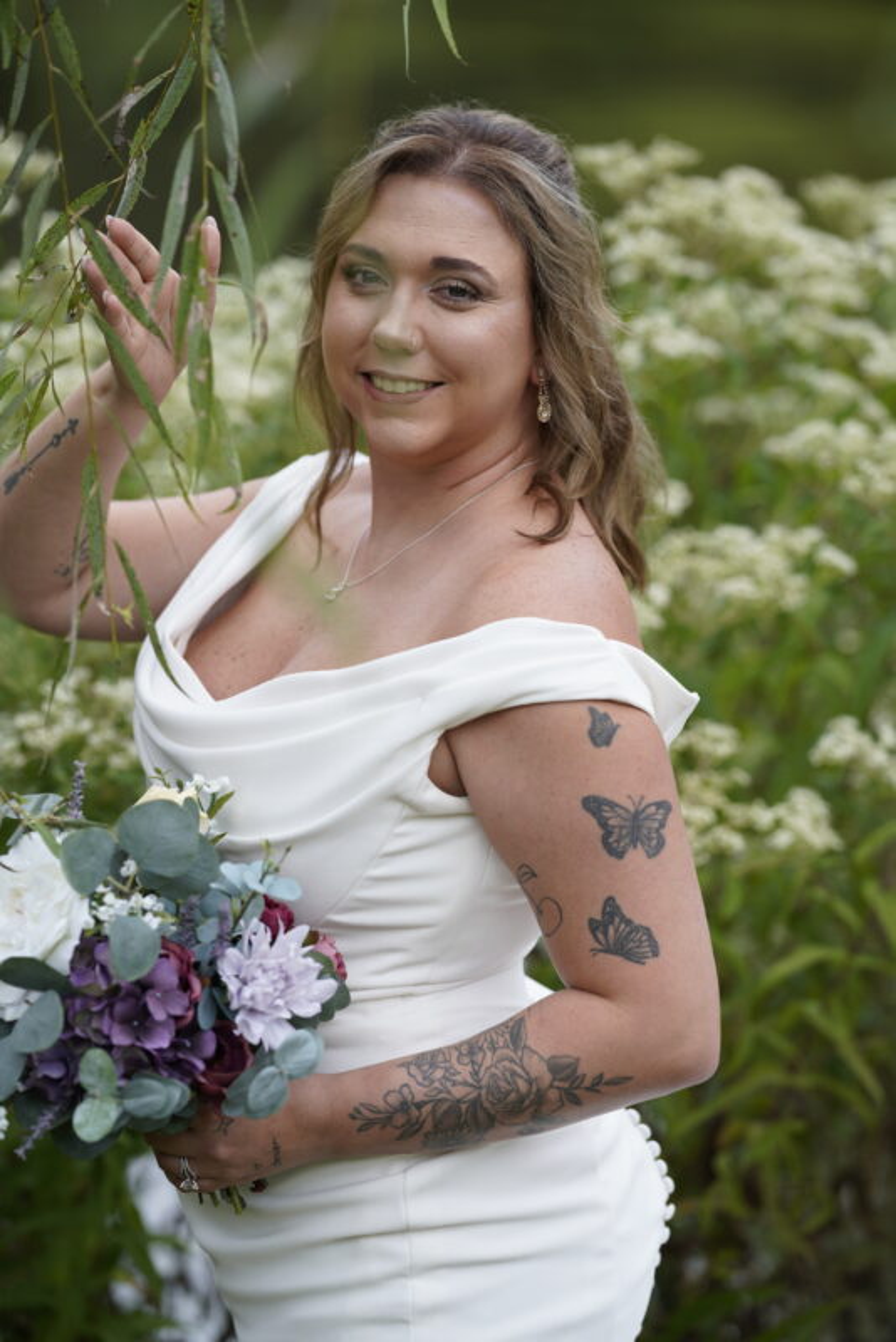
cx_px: 448
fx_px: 5035
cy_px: 671
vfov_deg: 15.2
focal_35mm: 135
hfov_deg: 10.2
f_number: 2.5
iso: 100
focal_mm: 135
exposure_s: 1/500
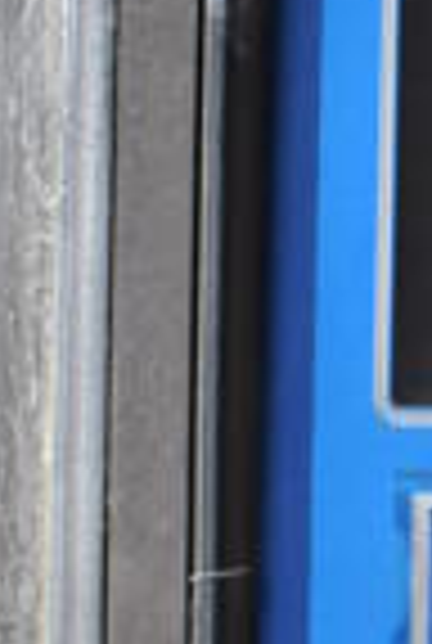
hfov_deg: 7.7
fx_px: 3081
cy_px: 615
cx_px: 842
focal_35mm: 172
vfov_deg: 11.8
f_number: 3.5
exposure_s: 1/200
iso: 800
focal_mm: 18
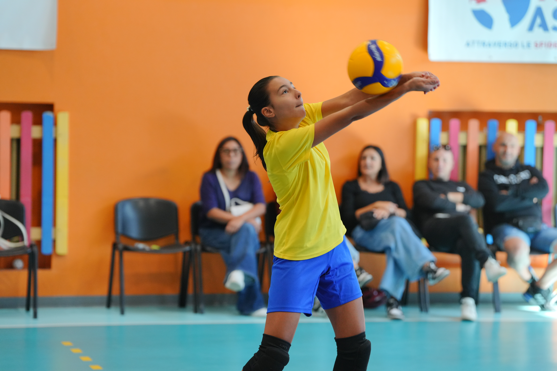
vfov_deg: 11.1
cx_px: 278
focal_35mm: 123
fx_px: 1903
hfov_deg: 16.7
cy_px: 186
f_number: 3.2
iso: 1600
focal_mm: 123
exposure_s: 1/640
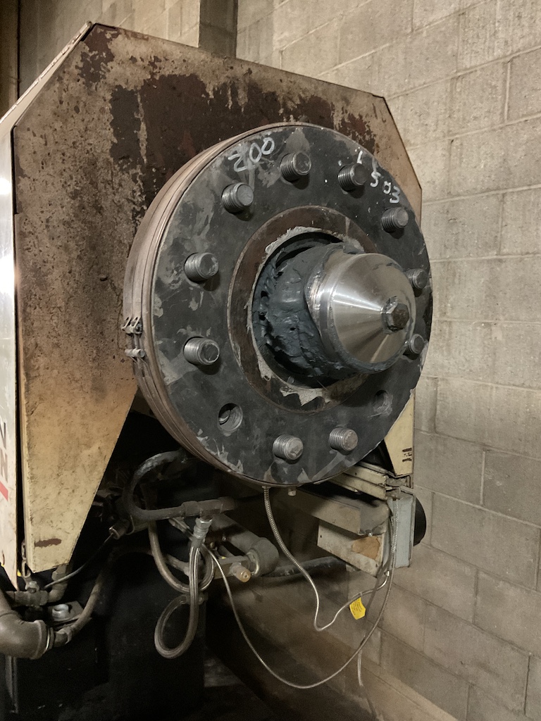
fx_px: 604
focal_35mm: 29
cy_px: 360
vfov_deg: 61.7
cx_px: 270
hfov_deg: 48.2
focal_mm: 3
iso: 500
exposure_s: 1/17
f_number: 1.8
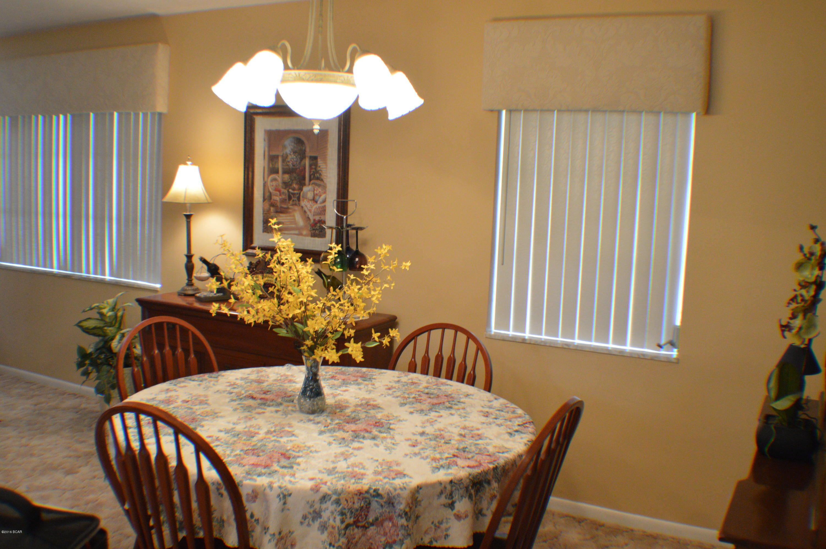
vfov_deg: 31.8
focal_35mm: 42
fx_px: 963
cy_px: 274
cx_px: 413
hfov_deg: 46.4
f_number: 4.5
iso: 1400
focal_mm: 28
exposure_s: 1/60
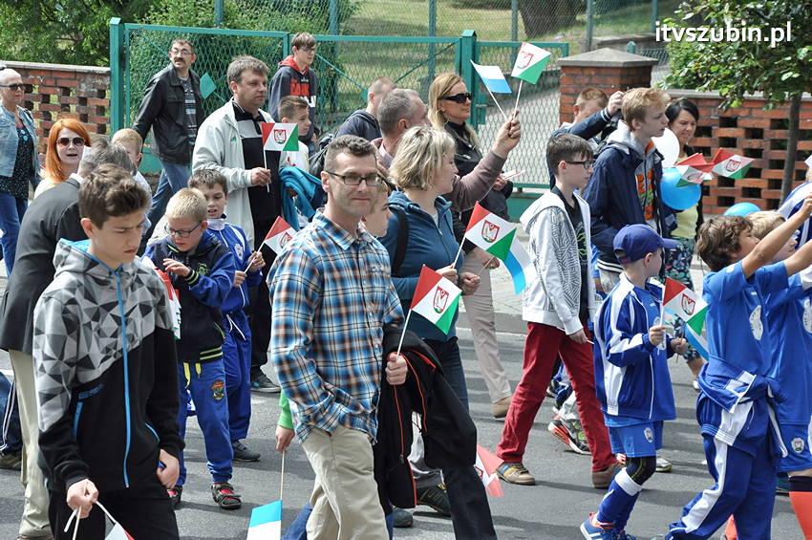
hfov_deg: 18.2
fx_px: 2535
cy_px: 270
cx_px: 406
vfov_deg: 12.2
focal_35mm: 112
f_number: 8
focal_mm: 75
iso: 1250
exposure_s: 1/1000
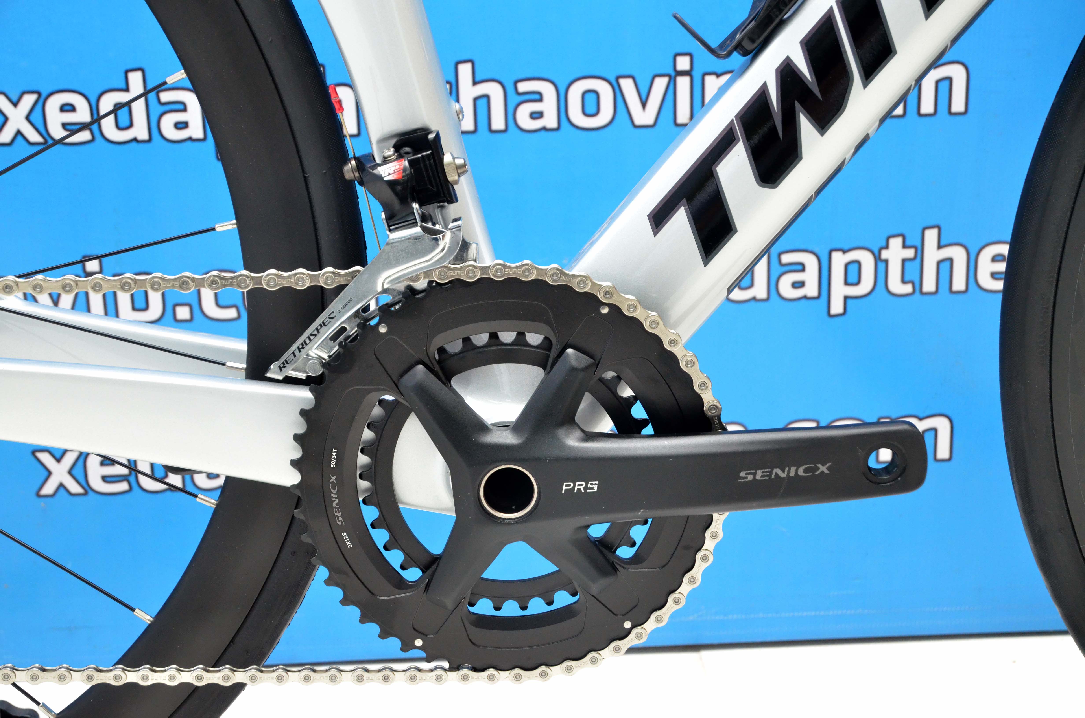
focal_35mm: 57
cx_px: 542
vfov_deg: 23.7
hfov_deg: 35.1
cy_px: 359
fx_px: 1714
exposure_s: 1/250
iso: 2500
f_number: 8
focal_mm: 38
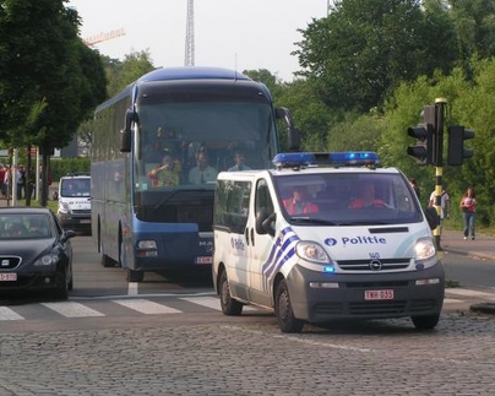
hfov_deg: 15.2
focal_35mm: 127
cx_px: 228
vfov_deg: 12.1
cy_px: 171
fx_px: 1860
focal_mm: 17.5
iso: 50
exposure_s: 1/250
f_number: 5
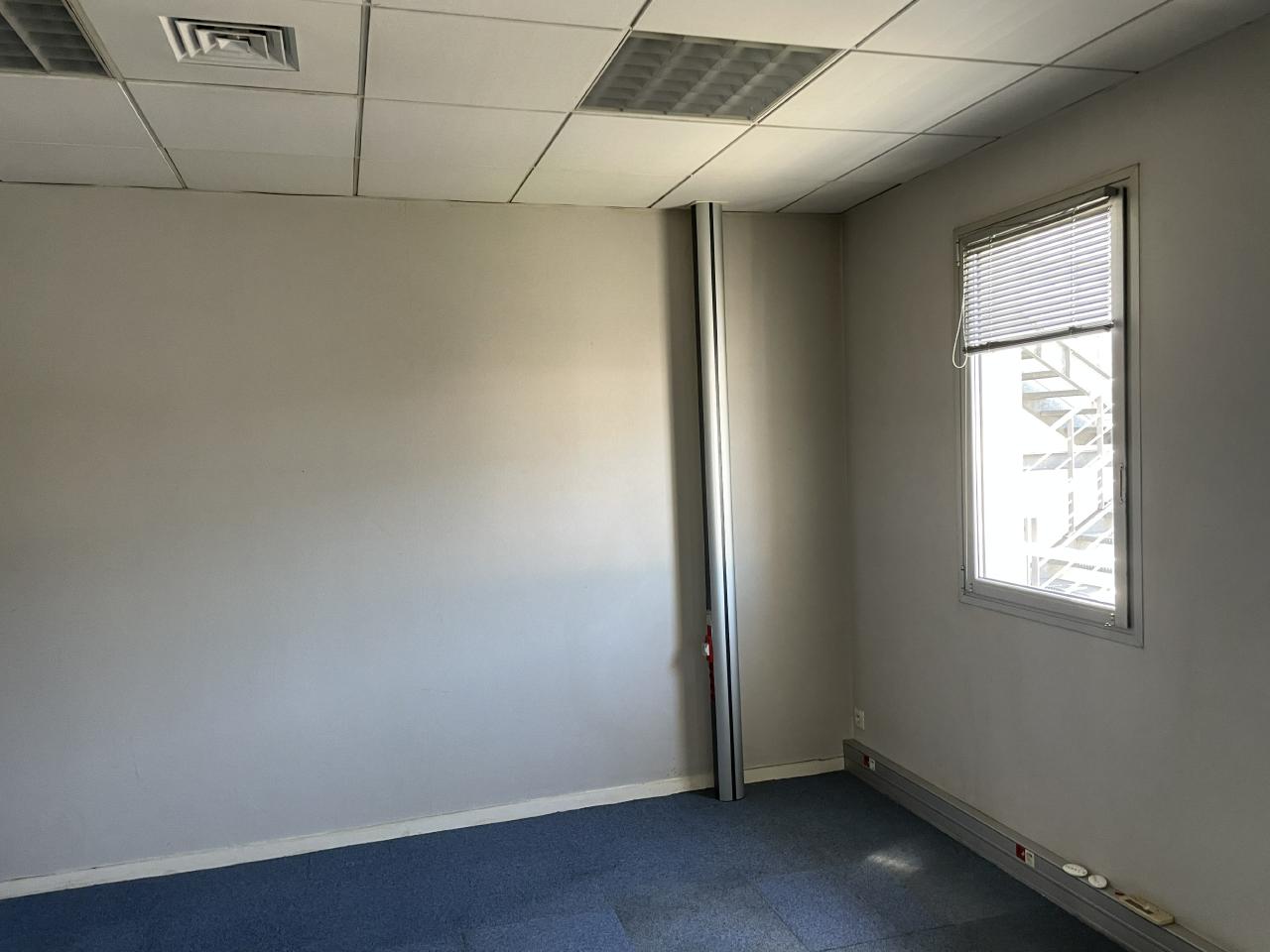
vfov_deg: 53.1
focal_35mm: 26
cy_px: 476
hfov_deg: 67.3
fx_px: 954
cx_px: 635
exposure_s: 1/82
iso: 125
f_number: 1.6
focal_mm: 4.2
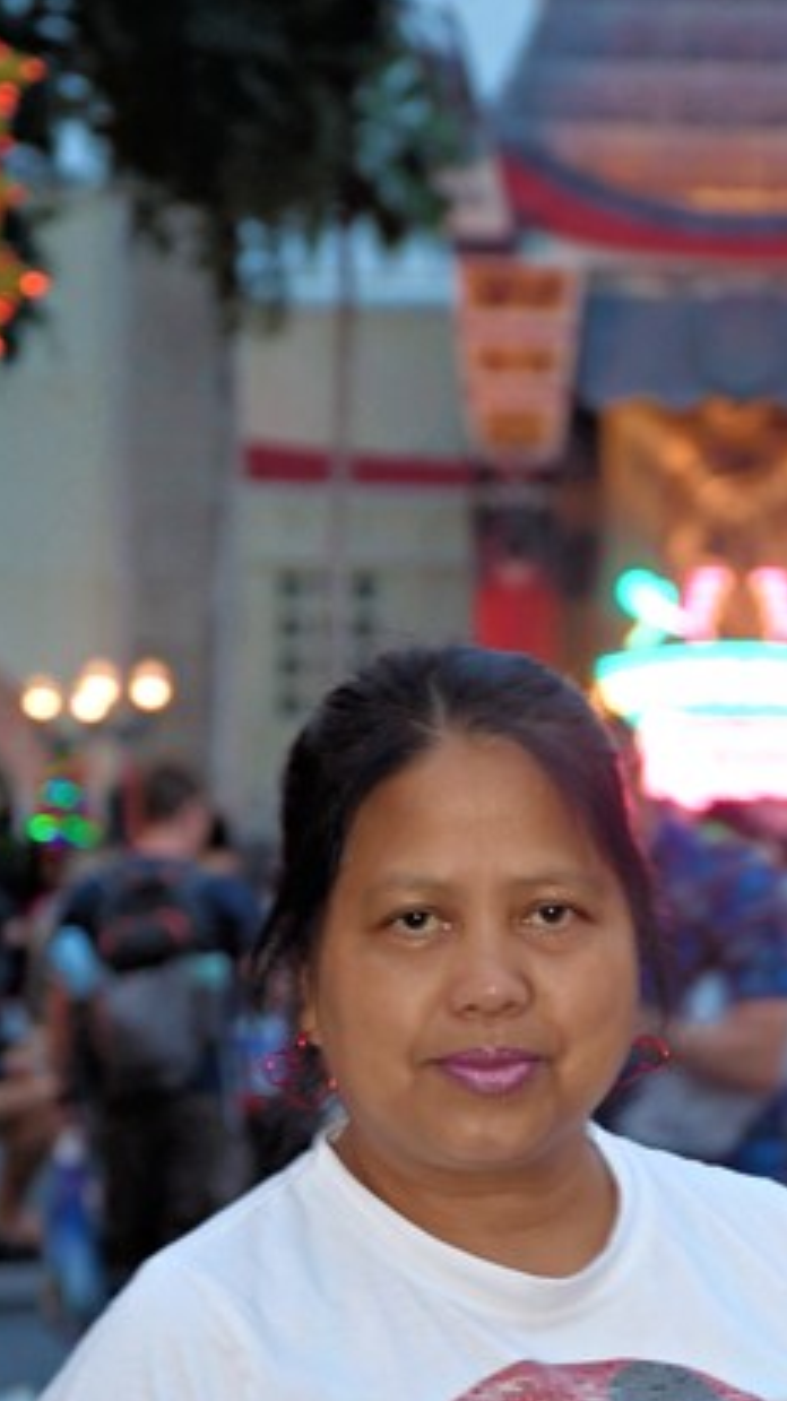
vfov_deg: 9.8
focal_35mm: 218
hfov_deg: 5.6
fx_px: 8096
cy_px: 1242
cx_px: 685
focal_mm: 75
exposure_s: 1/30
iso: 1100
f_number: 5.6
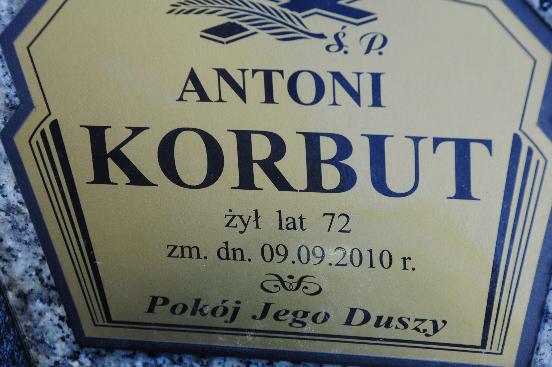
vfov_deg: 8.7
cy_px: 184
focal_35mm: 158
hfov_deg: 13.1
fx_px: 2412
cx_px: 276
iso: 320
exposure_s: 1/200
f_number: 7.1
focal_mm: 105
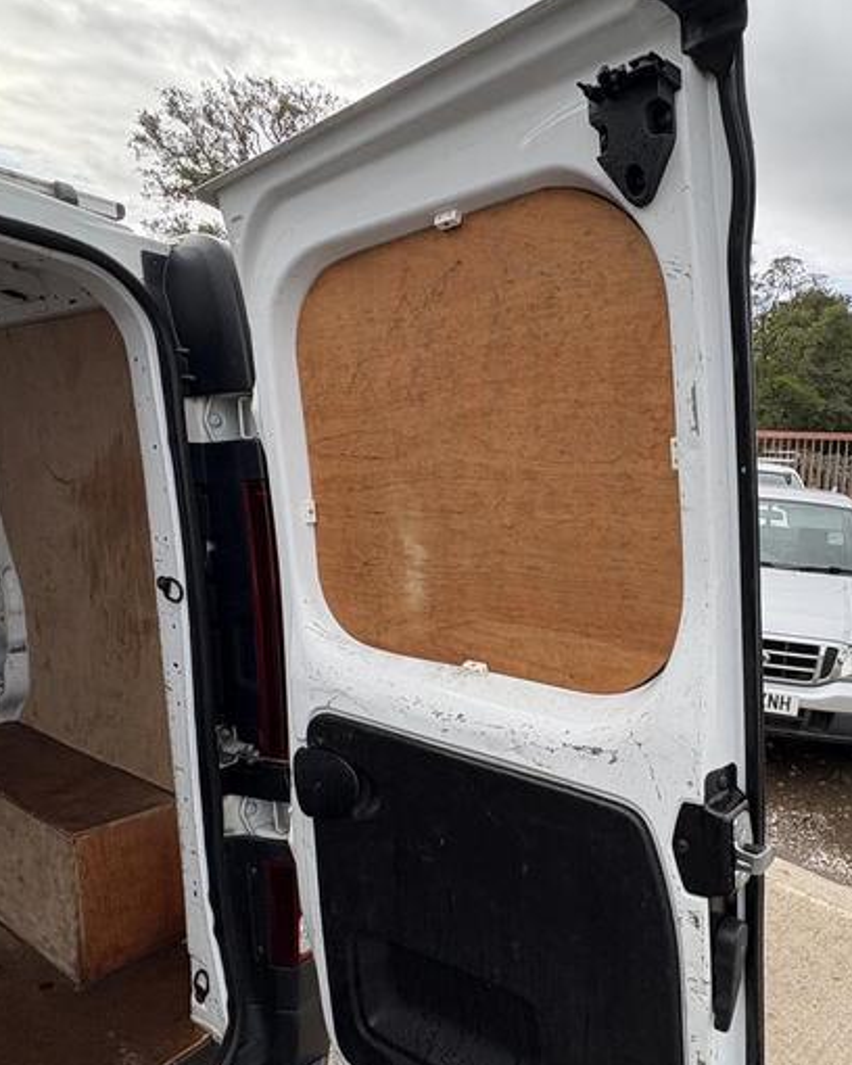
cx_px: 591
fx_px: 756
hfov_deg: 57.0
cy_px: 578
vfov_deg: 70.2
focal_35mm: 24
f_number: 2.2
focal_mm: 2.22
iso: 40
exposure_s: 1/399
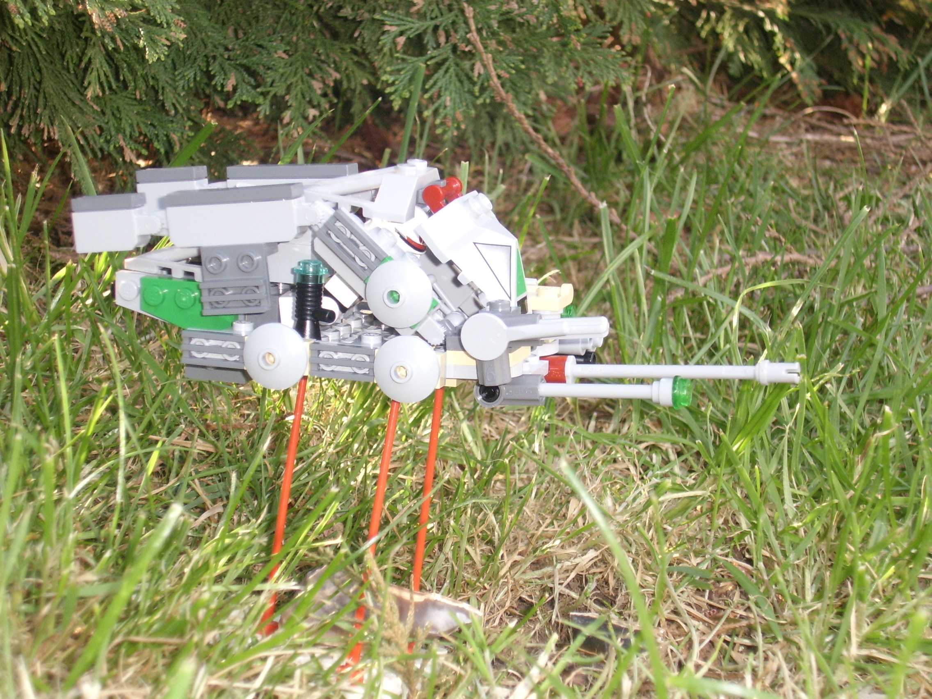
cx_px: 466
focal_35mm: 71
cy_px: 350
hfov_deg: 27.4
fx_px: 1912
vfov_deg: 20.7
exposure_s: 1/60
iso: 141
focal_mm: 13.7
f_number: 4.5
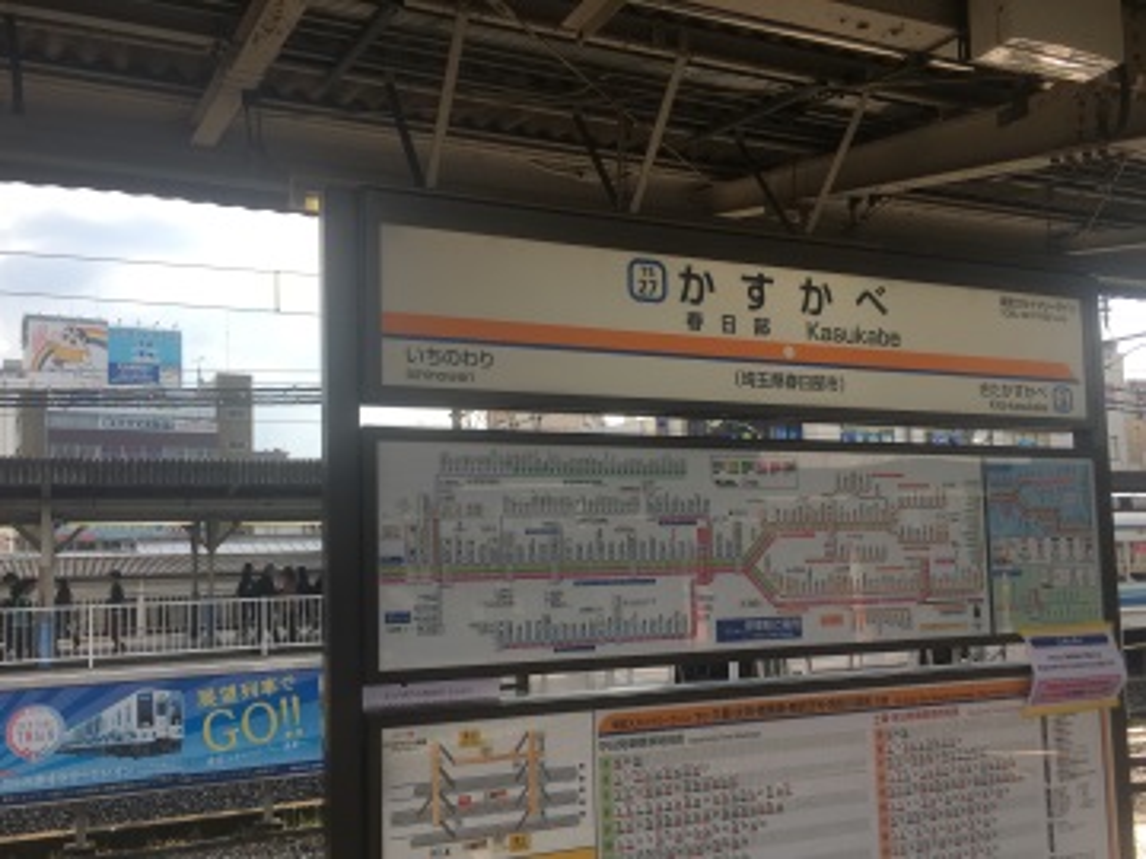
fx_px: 960
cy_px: 430
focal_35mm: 29
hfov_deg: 61.7
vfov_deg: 48.2
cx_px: 573
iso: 25
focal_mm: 4.15
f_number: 2.2
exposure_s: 1/725
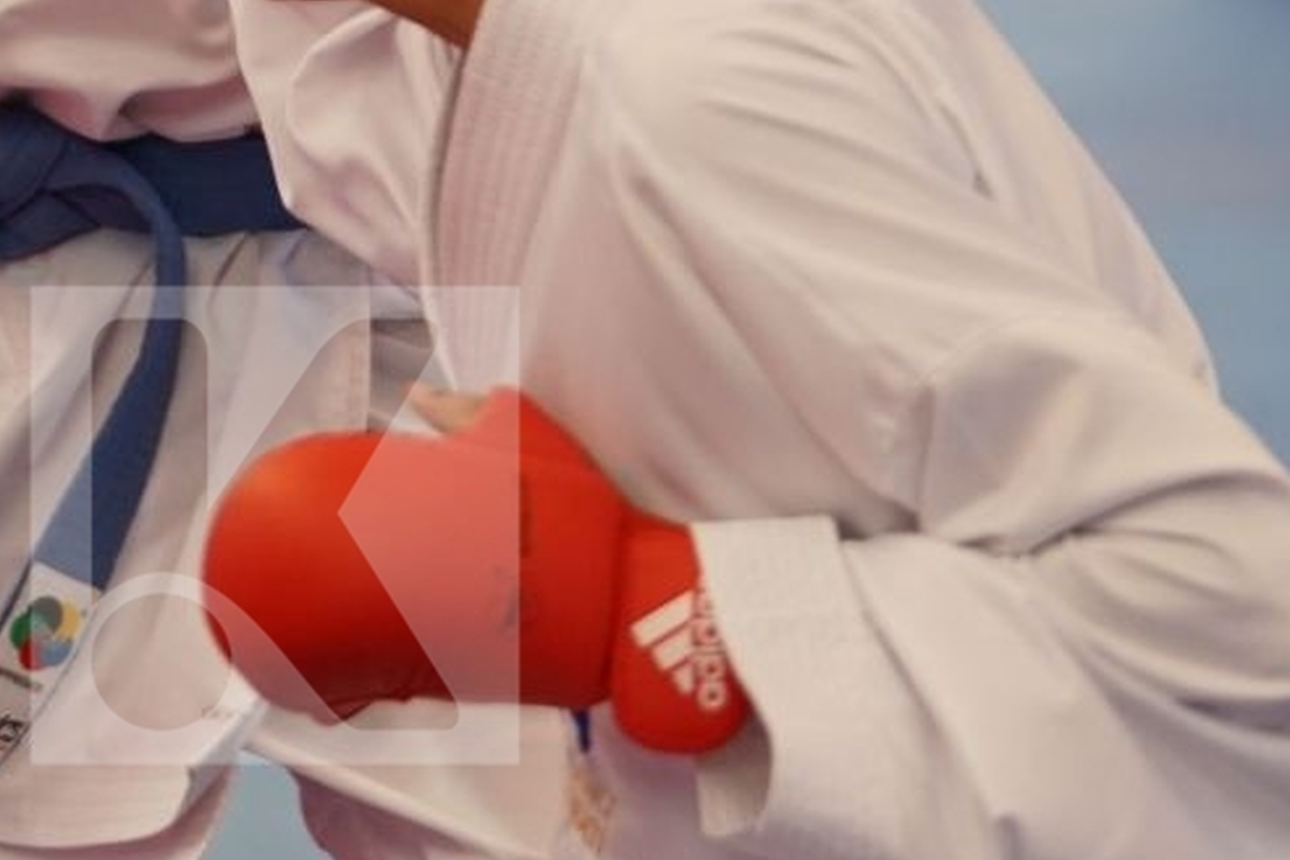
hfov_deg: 3.6
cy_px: -406
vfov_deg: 2.4
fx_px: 20710
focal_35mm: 578
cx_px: 275
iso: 1600
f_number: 2.8
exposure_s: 1/1000
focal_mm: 158
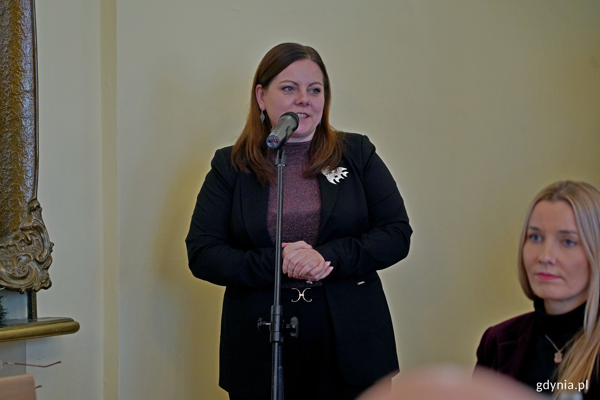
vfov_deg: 12.9
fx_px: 1767
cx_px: 300
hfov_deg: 19.3
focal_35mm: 106
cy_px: 200
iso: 2000
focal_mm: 105
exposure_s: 1/160
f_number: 4
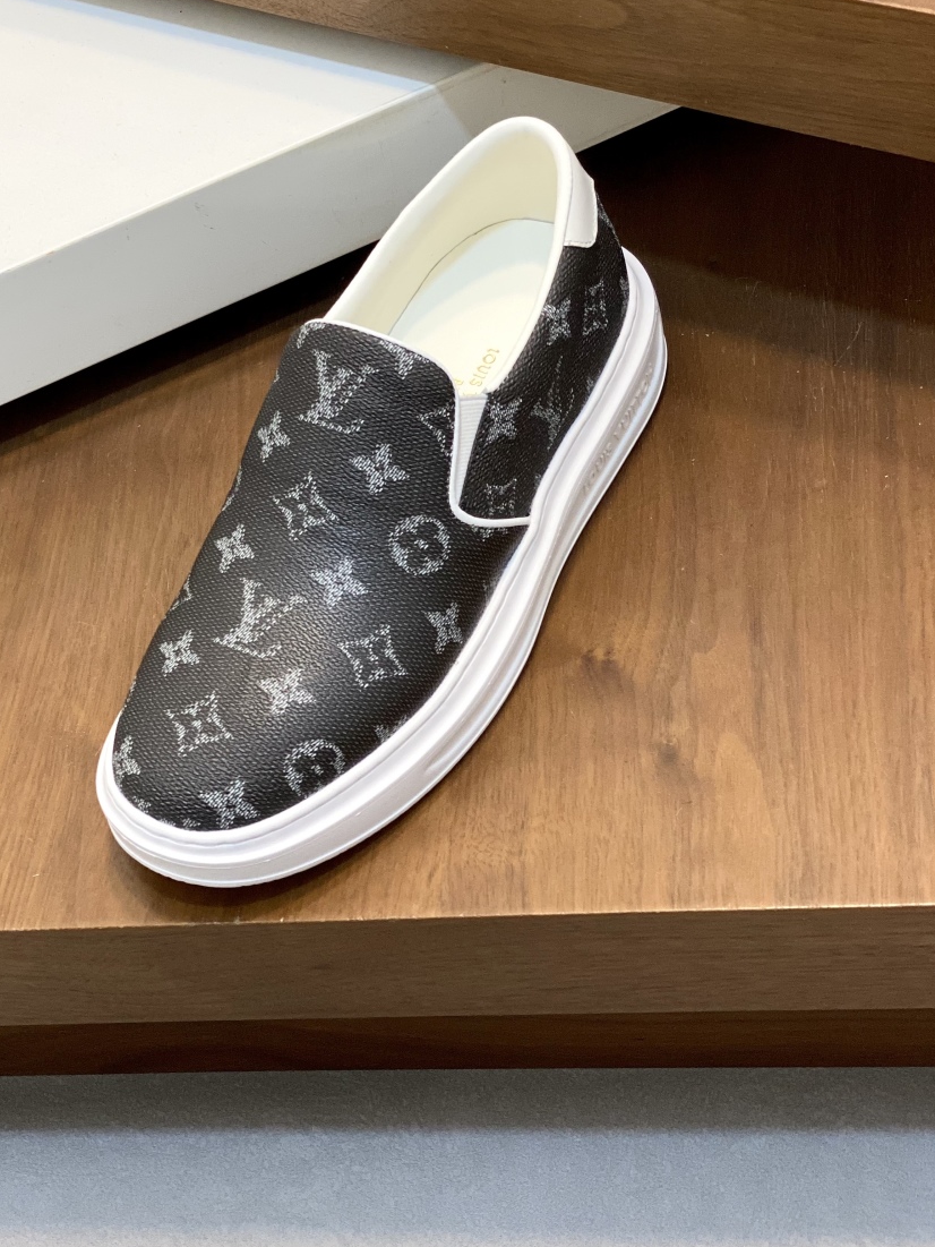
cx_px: 331
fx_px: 2448
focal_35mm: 68
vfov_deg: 28.5
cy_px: 494
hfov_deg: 21.6
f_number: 2
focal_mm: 6
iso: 64
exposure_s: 1/100
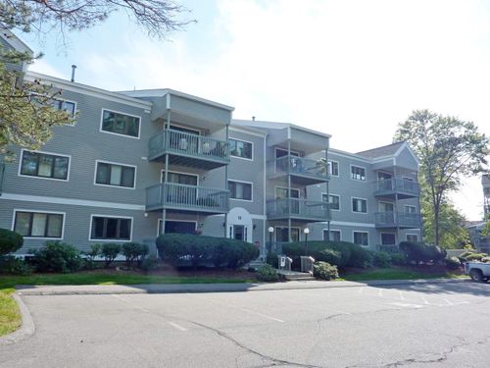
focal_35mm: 25
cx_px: 245
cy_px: 184
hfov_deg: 69.4
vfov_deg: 54.9
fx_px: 354
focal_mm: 4.1
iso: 125
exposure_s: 1/400
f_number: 4.5
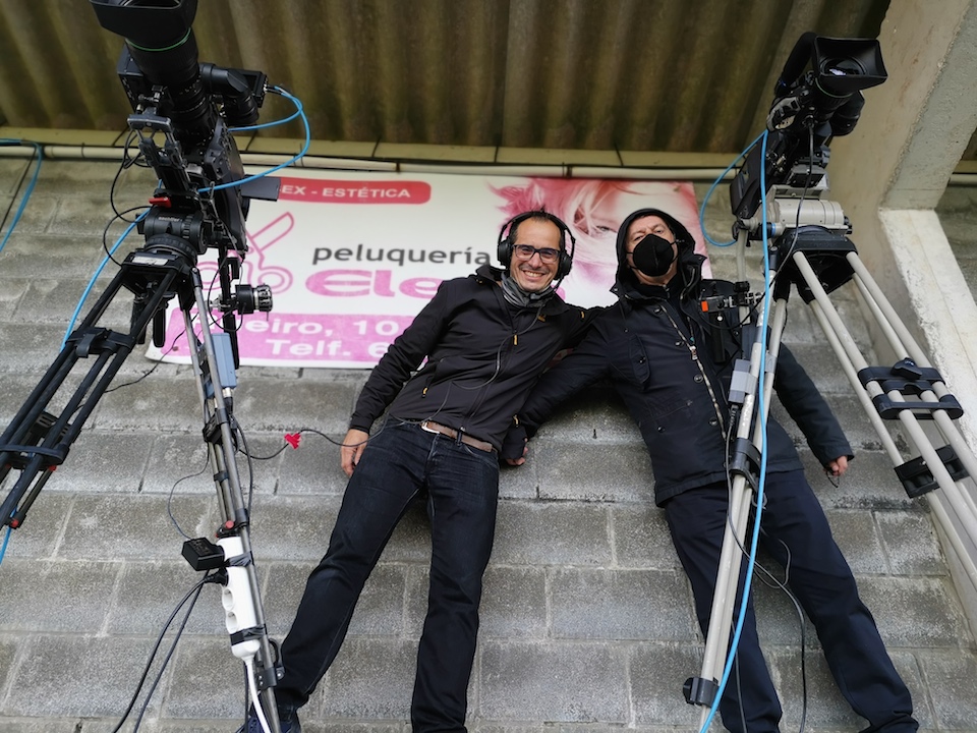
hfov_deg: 65.3
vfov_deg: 51.4
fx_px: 762
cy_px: 366
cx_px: 488
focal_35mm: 27
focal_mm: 4.75
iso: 50
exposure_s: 1/181
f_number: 1.8
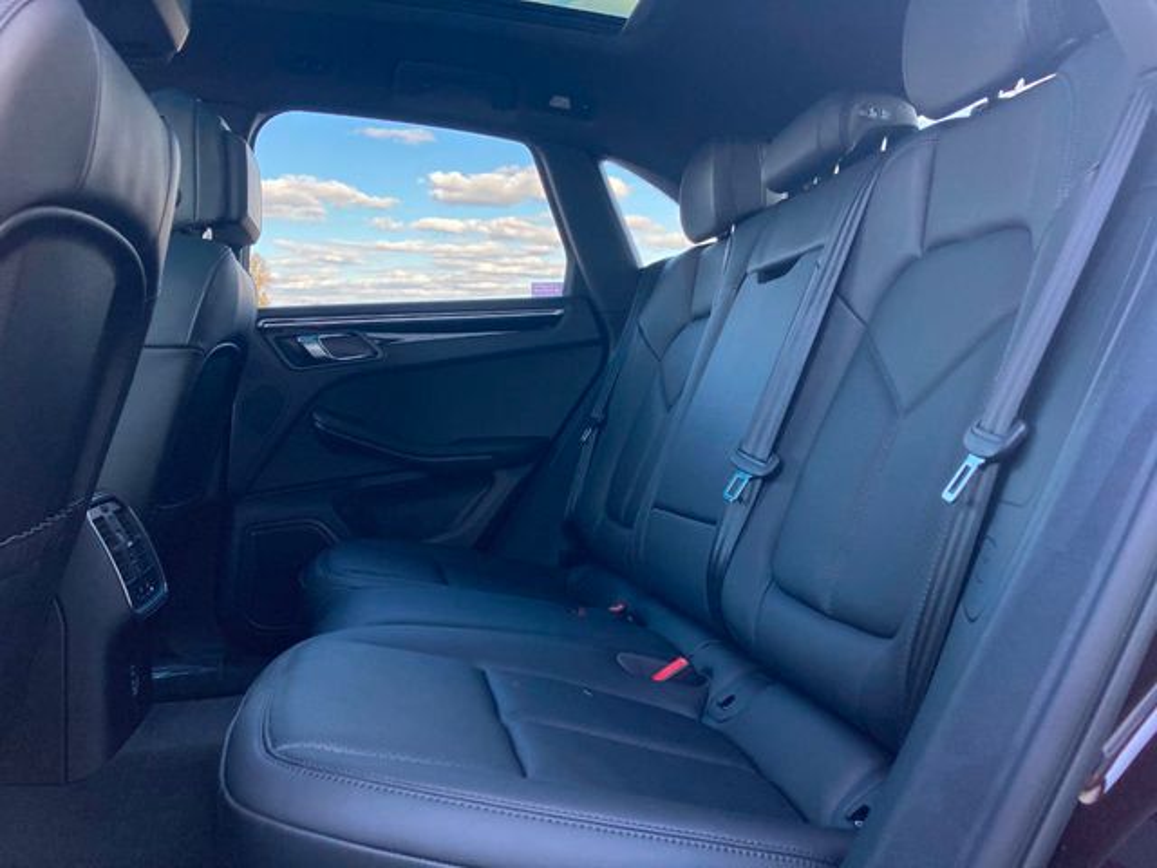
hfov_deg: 63.4
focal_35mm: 28
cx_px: 578
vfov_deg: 49.7
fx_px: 936
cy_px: 434
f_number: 1.8
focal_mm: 3.99
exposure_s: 1/121
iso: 40
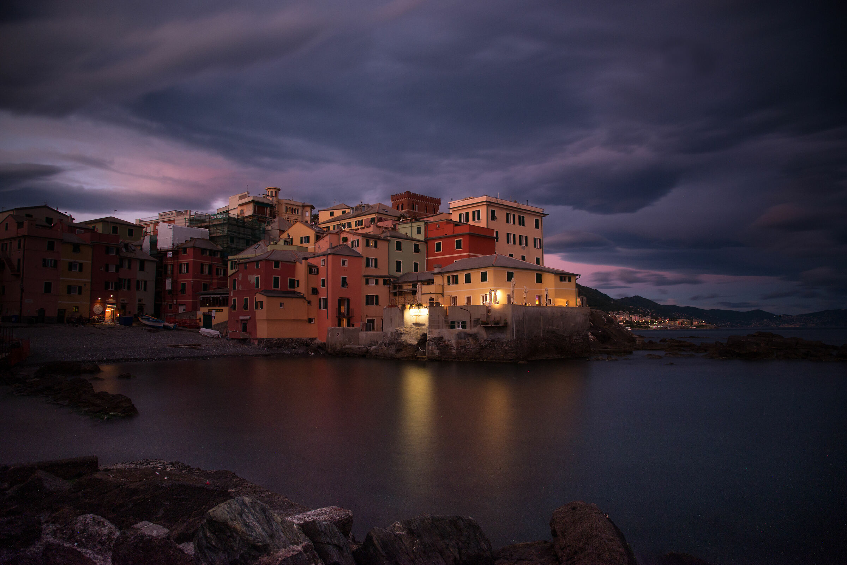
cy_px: 282
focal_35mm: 24
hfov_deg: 73.7
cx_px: 424
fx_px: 565
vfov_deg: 53.2
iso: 400
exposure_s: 30
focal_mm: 24
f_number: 5.6
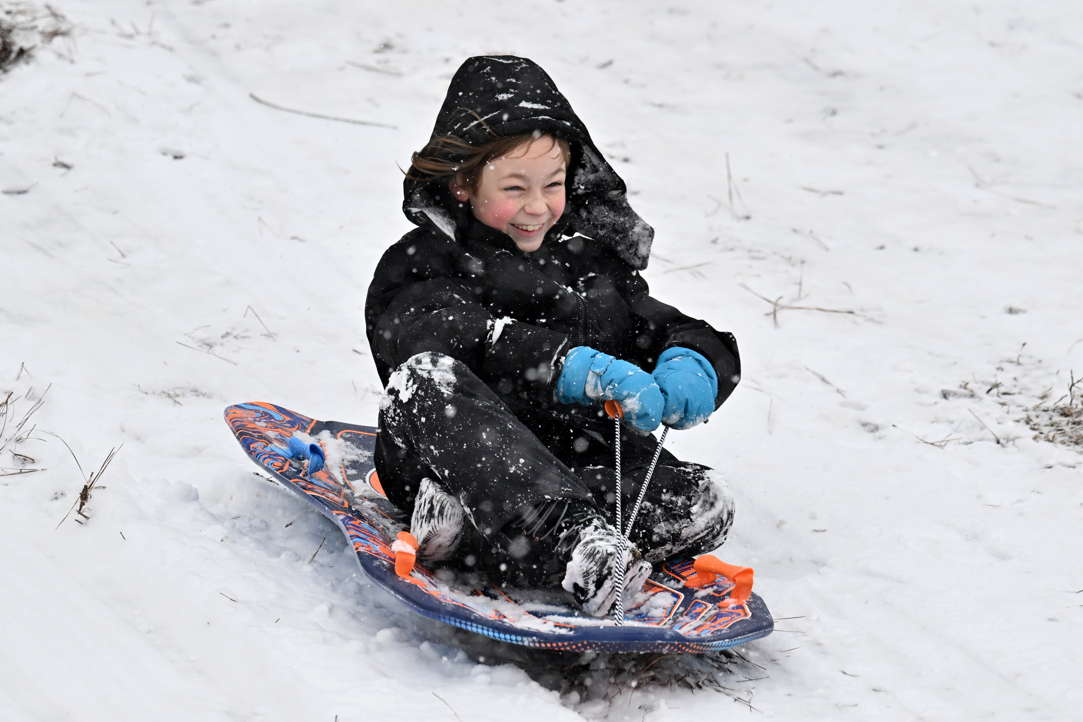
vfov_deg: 3.7
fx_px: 11278
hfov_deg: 5.5
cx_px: 542
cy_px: 361
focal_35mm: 375
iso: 800
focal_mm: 250
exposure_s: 1/2500
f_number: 5.6
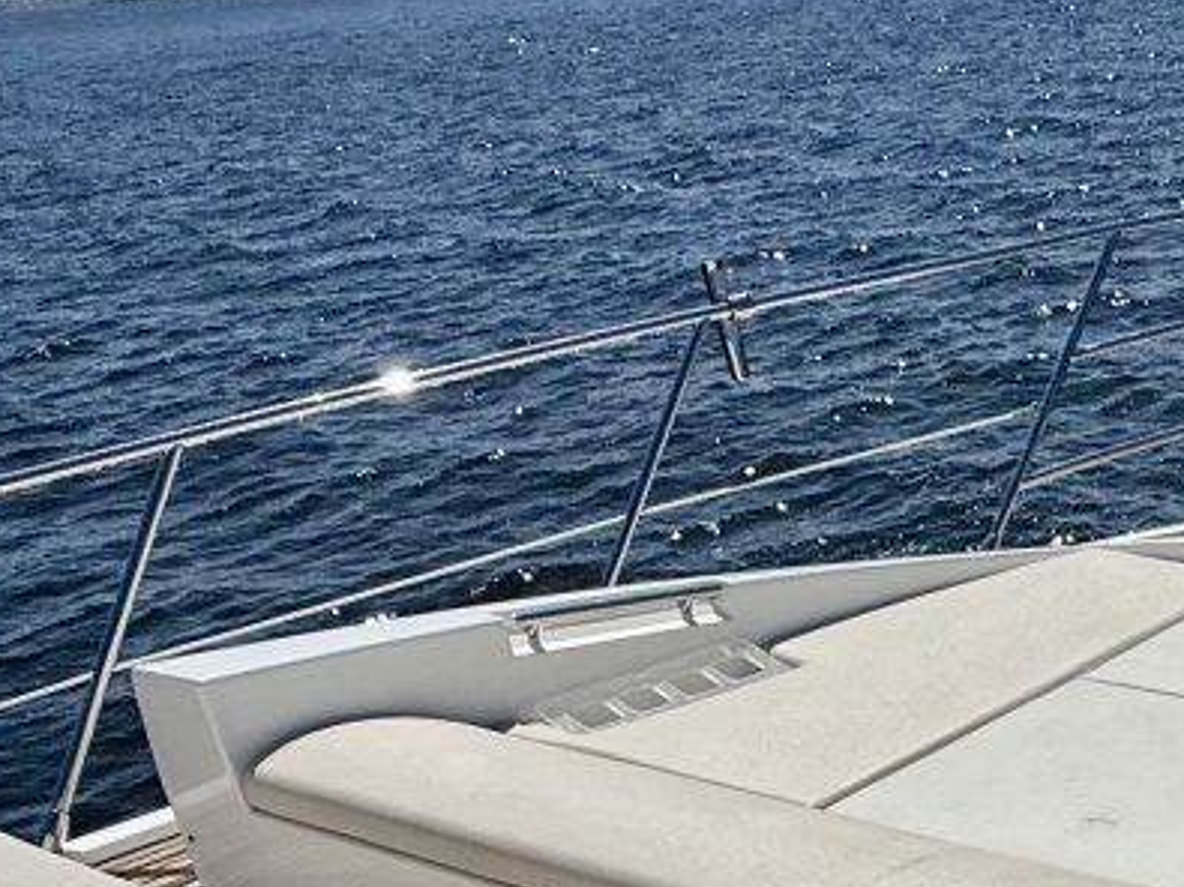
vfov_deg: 23.7
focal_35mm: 51
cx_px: 1112
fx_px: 1744
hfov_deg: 34.9
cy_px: 1268
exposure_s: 1/10101
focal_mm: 2.22
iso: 32
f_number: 2.2
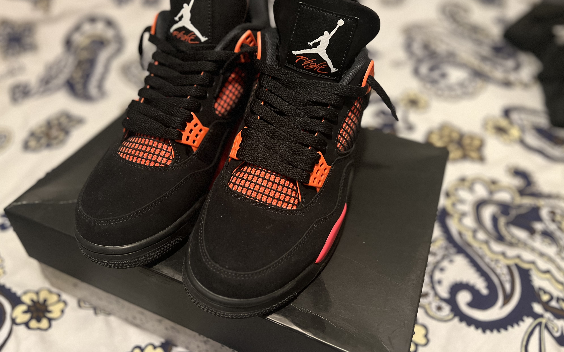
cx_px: 282
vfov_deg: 44.4
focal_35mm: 28
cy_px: 148
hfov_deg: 66.5
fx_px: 430
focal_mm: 5.7
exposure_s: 1/35
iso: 640
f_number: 1.5
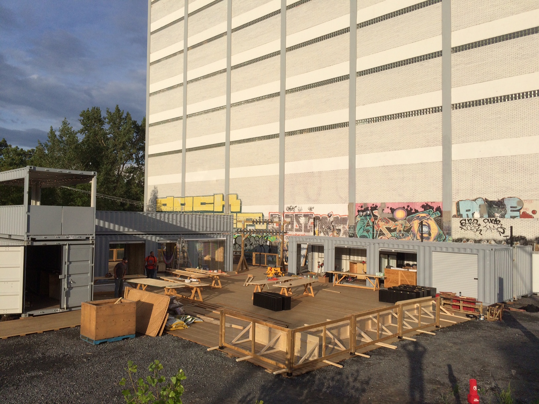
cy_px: 202
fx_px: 452
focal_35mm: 29
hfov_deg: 61.7
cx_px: 270
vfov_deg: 48.2
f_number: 2.2
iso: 32
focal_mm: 4.15
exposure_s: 1/3425
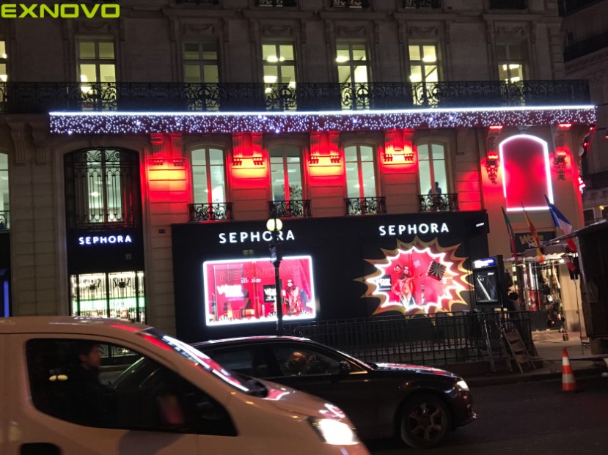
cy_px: 251
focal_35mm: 35
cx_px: 301
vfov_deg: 40.6
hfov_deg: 52.6
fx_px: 614
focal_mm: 4.2
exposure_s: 1/33
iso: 250
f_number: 2.2
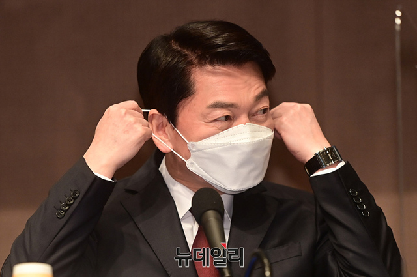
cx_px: 208
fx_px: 2024
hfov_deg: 11.8
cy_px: 138
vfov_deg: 7.8
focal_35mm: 175
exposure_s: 1/250
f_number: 2.8
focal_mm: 175
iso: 2000
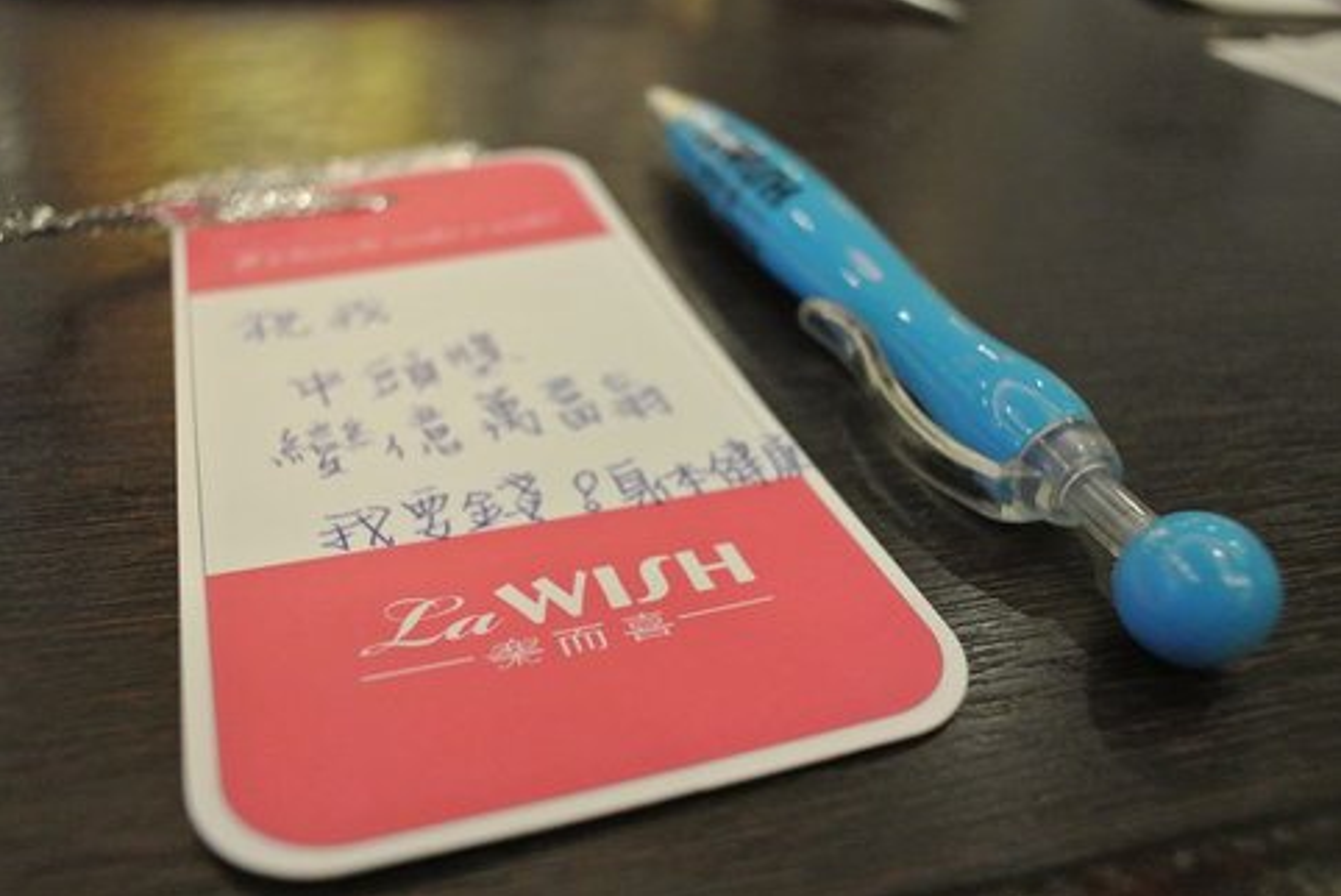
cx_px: 648
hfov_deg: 65.4
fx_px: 1044
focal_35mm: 28
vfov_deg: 46.5
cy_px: 442
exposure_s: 1/125
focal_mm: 10
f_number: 2.8
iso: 1000
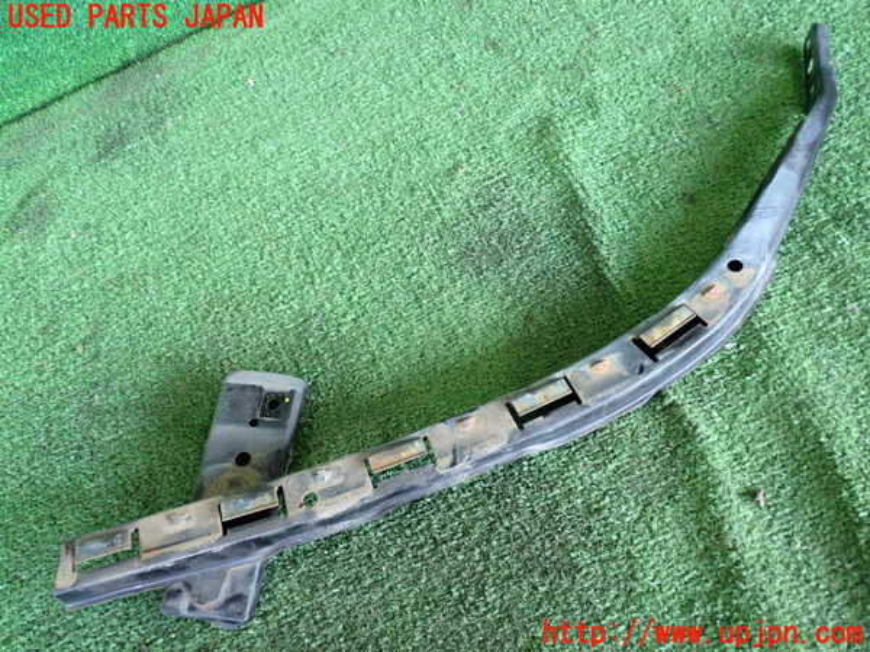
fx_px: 905
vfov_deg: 39.7
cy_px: 326
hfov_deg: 51.4
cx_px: 435
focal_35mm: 36
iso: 800
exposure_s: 1/125
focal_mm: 6.37
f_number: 2.5
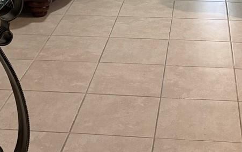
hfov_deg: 23.0
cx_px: 116
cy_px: -110
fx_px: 594
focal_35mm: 90
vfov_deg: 13.3
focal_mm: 6.76
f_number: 1.78
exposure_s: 1/60
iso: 500
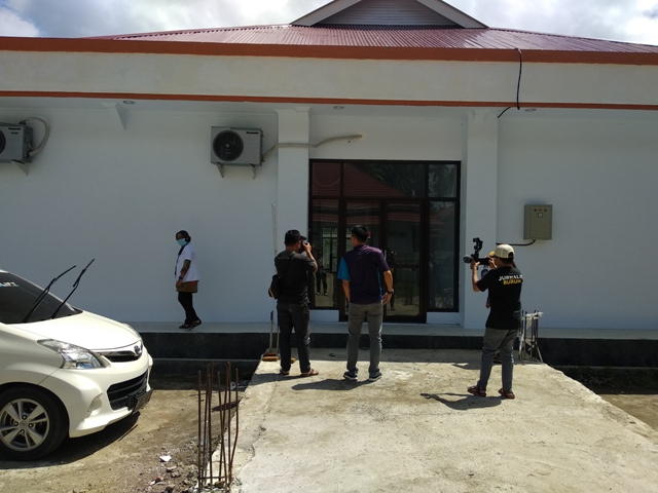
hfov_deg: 67.3
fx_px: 494
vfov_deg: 53.1
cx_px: 329
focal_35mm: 26
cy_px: 246
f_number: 2.2
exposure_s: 1/1445
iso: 125
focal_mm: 3.81
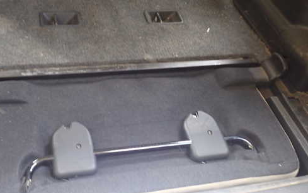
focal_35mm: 39
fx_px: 327
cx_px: 126
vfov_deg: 32.7
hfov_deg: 50.1
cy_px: 112
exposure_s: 1/30
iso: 500
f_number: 2.3
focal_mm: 5.4
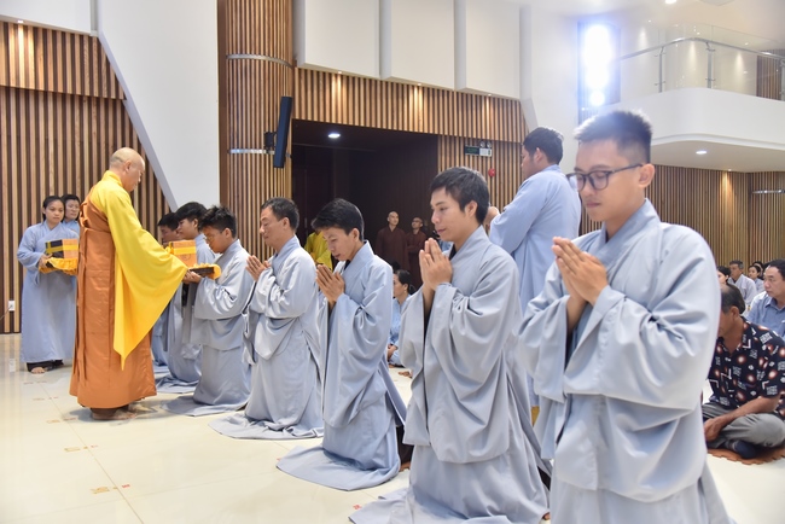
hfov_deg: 58.7
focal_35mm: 32
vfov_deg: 41.2
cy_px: 262
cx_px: 392
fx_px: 698
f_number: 4.5
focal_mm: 32
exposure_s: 1/160
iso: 1600
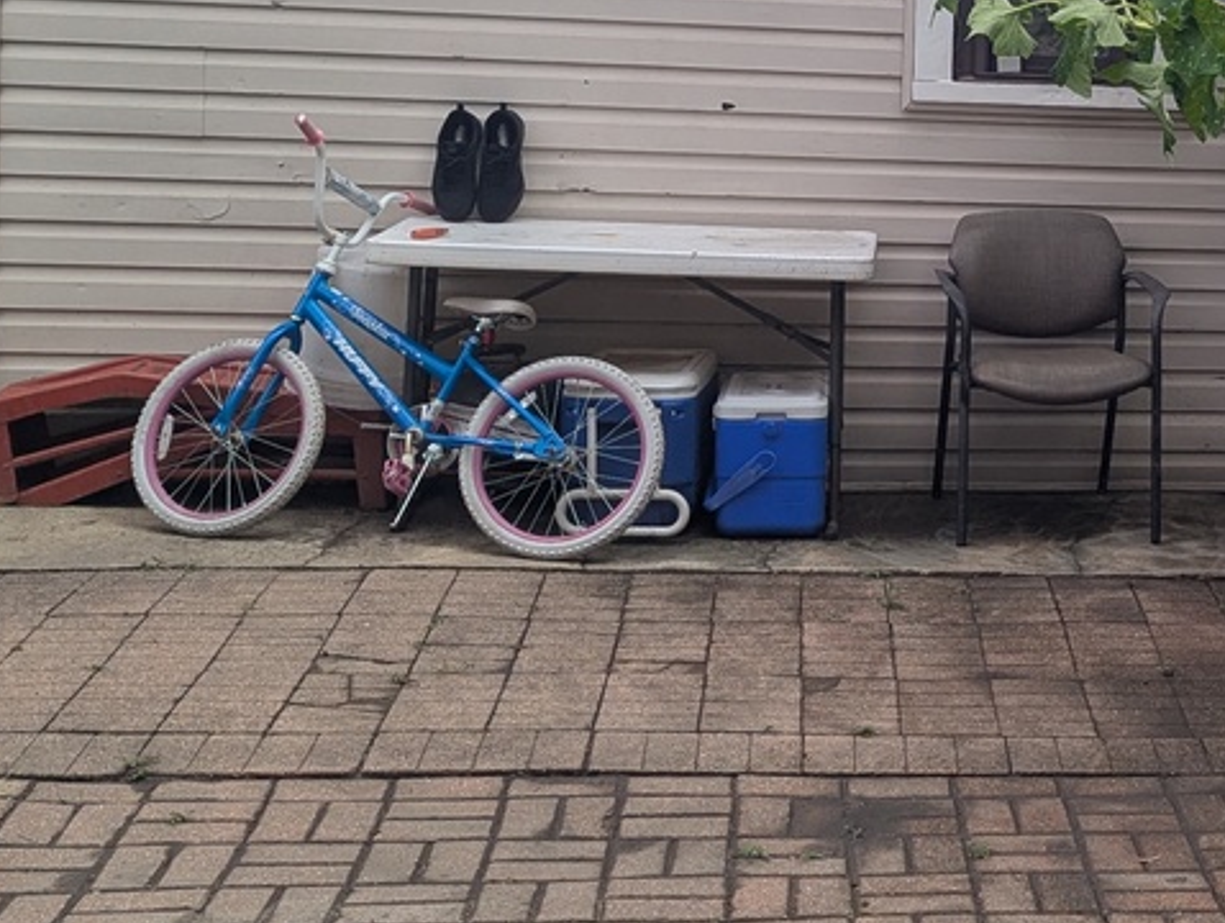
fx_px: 2552
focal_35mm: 72
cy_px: 223
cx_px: 1228
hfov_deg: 25.6
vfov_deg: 20.3
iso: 38
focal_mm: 6.81
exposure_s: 1/1529
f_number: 1.85
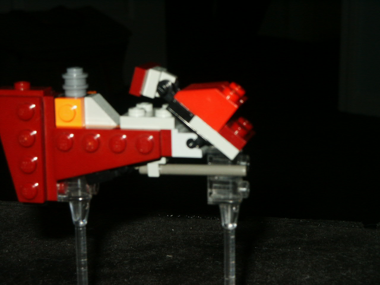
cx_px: 190
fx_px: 1229
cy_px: 142
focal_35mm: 112
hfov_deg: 17.6
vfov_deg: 13.2
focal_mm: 22.9
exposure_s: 1/90
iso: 200
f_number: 8
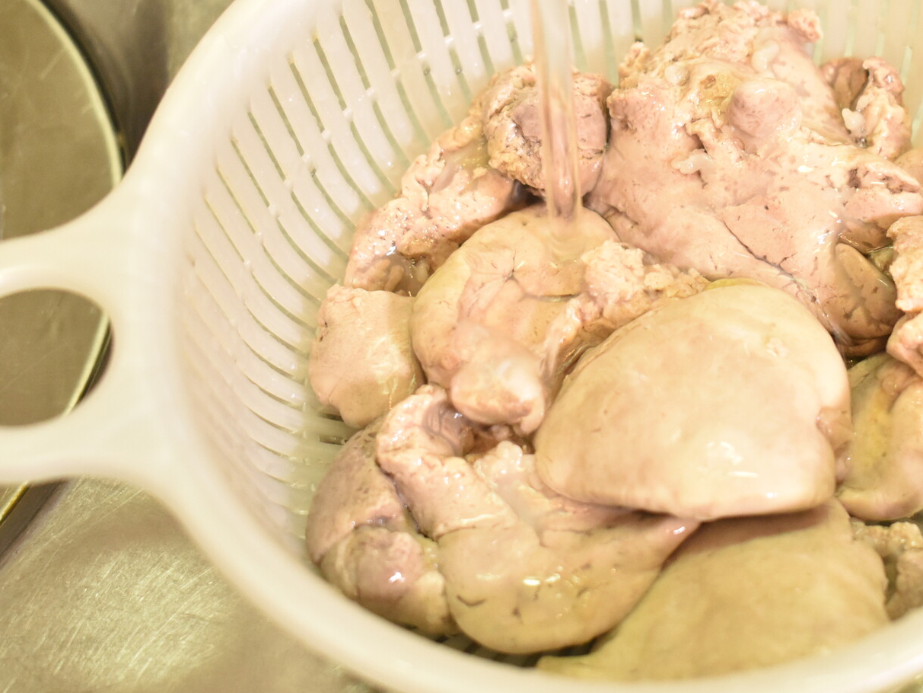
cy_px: 294
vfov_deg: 19.1
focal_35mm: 77
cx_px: 658
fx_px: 2053
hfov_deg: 25.1
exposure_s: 1/60
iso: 3200
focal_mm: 36
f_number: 4.8
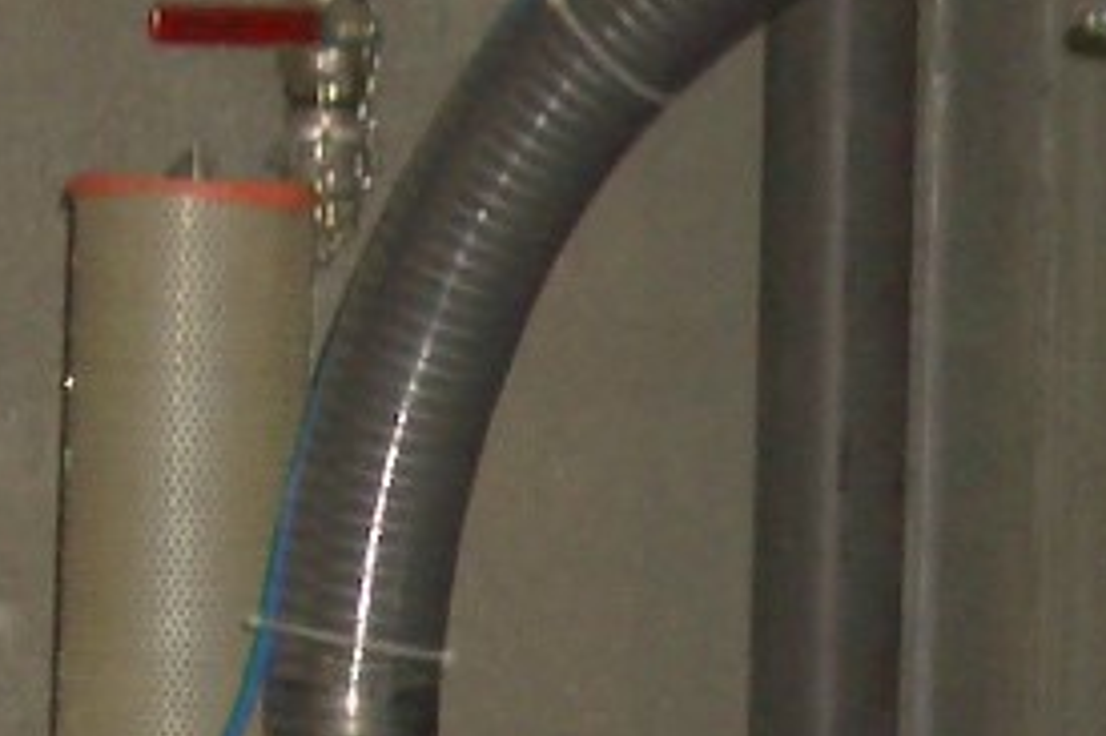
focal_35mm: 212
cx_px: 322
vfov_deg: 6.3
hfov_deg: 9.7
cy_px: 1355
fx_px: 6509
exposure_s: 1/60
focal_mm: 5.8
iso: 100
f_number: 2.6
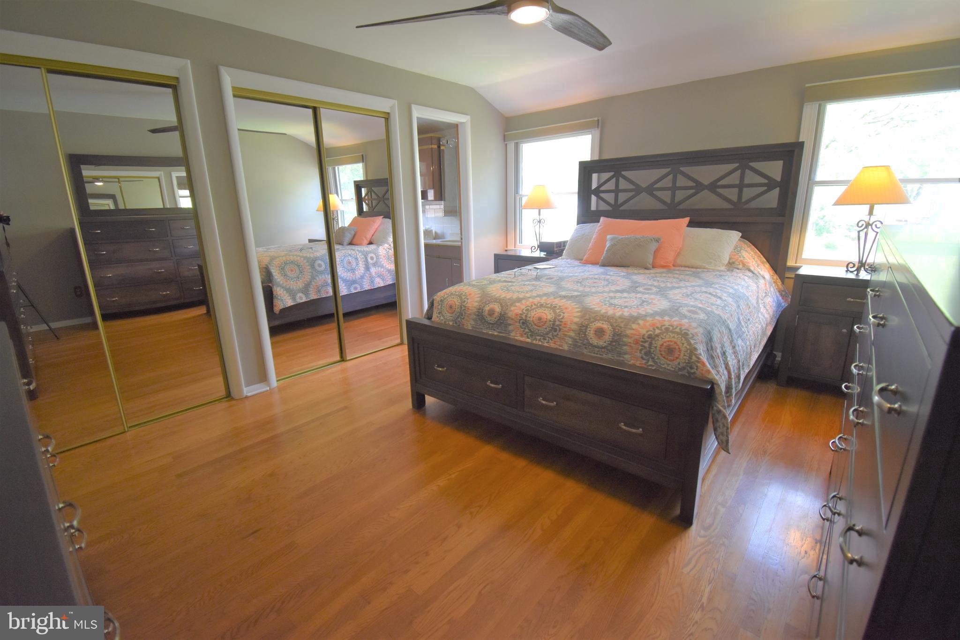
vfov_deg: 77.3
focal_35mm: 15
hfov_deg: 100.4
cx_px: 480
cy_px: 320
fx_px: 400
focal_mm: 10
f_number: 4.5
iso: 1000
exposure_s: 1/60
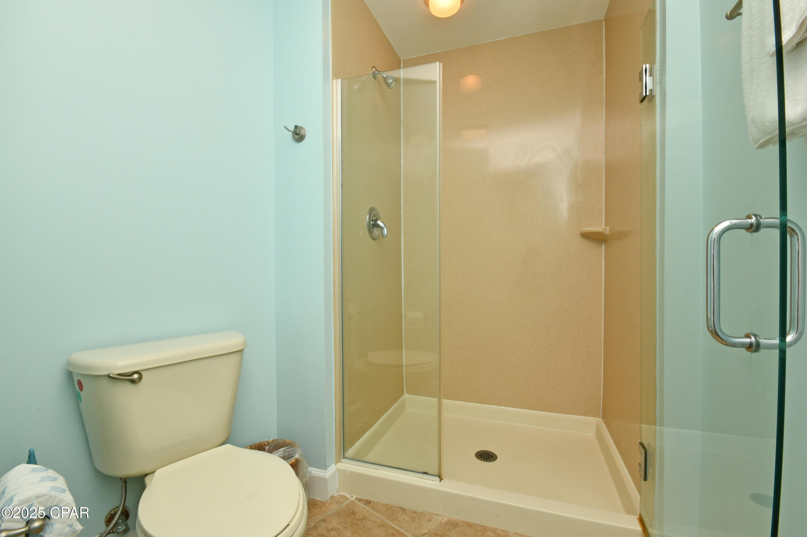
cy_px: 268
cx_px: 404
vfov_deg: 77.3
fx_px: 336
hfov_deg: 100.4
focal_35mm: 15
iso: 400
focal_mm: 10
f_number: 20
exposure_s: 1/50
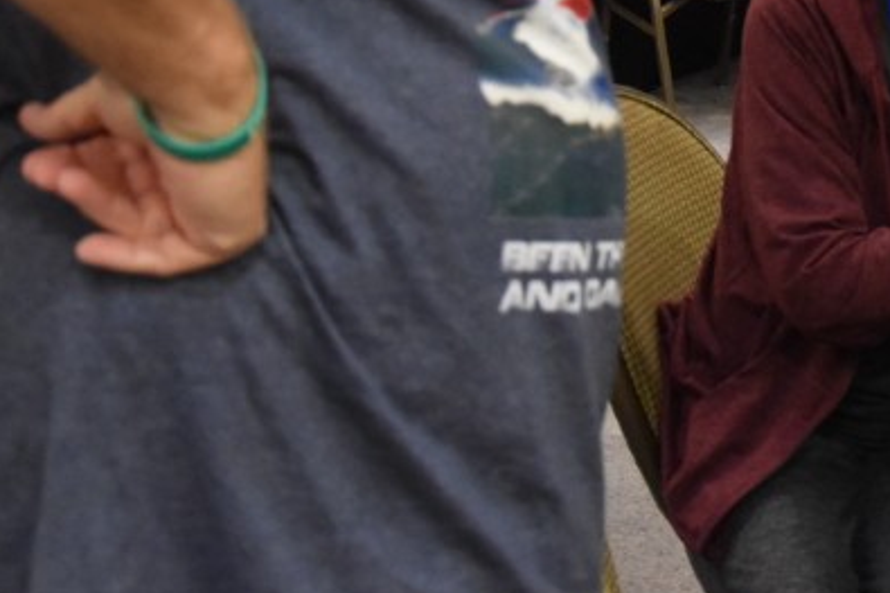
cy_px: -133
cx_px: 931
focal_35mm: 105
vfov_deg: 12.7
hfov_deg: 18.8
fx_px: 2595
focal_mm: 24
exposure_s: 1/60
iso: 3200
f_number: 3.8
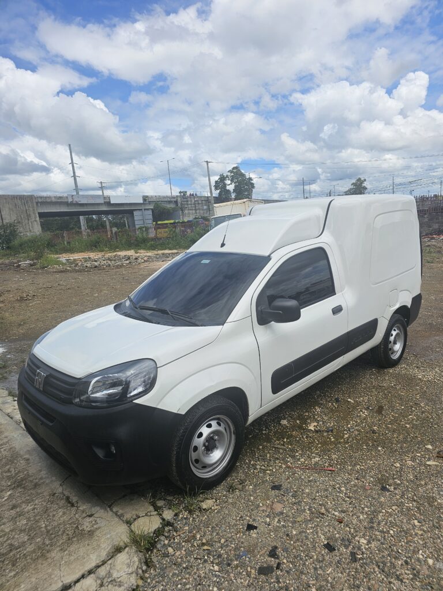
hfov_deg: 58.9
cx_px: 222
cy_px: 296
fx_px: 392
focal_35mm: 23
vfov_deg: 73.9
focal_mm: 6.3
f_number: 1.7
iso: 10
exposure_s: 1/1276
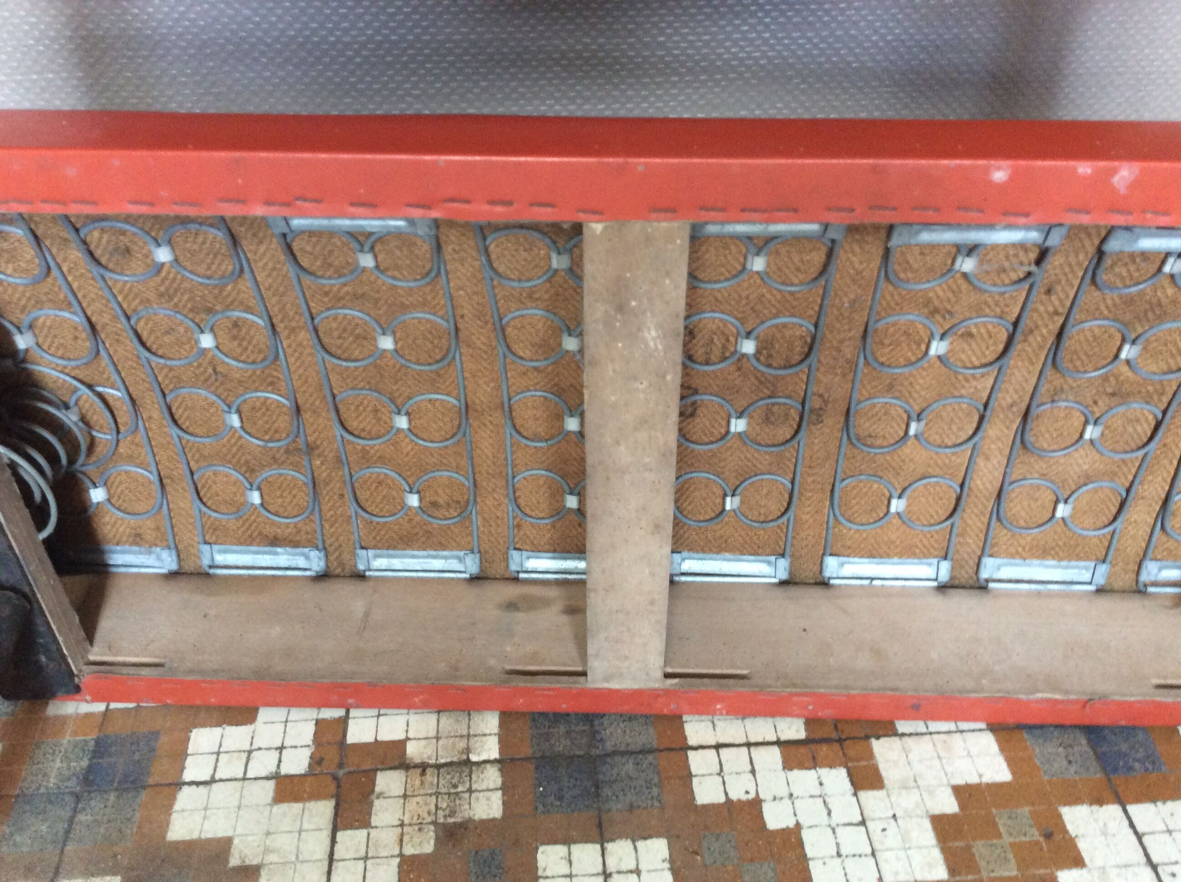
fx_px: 1090
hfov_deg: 56.9
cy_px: 441
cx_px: 590
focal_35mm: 32
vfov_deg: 44.1
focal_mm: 3.3
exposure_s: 1/25
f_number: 2.4
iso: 125
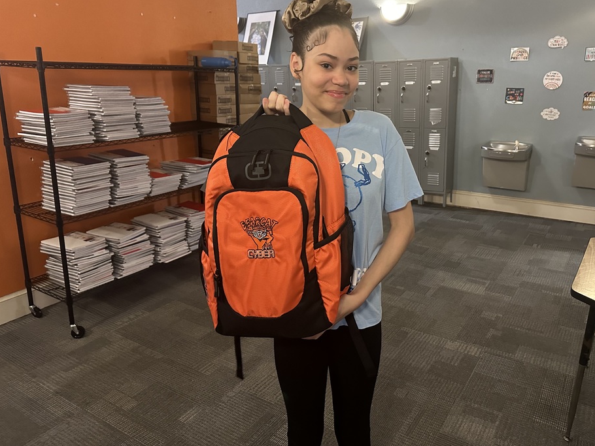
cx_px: 333
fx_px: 464
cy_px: 196
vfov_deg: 51.3
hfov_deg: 65.1
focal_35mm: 27
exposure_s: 1/40
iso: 800
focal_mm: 6.86
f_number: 1.78
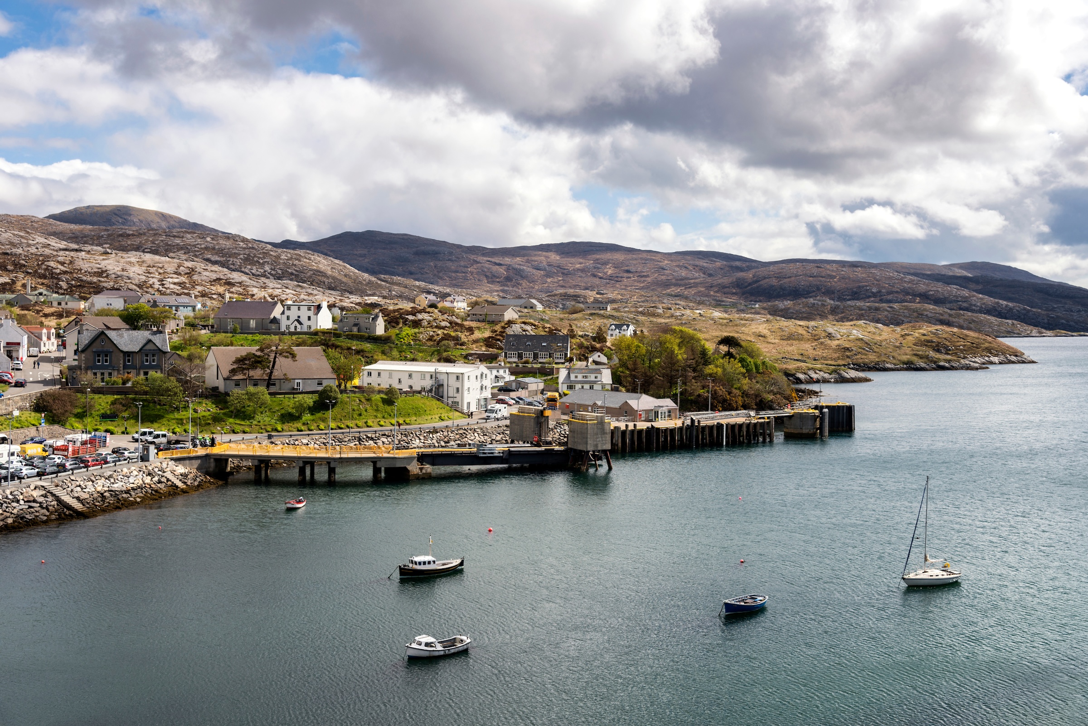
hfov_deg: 50.7
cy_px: 363
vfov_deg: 35.1
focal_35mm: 38
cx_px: 544
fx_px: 1149
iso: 100
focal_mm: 38
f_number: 5.6
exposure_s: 1/750
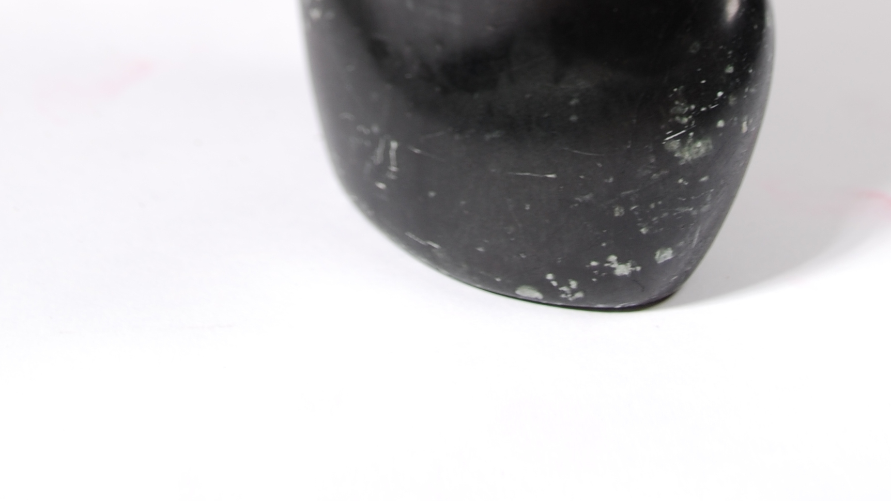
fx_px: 1772
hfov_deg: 28.2
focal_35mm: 75
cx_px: 414
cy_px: -441
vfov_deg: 14.0
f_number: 5.6
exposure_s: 1/40
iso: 100
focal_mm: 22
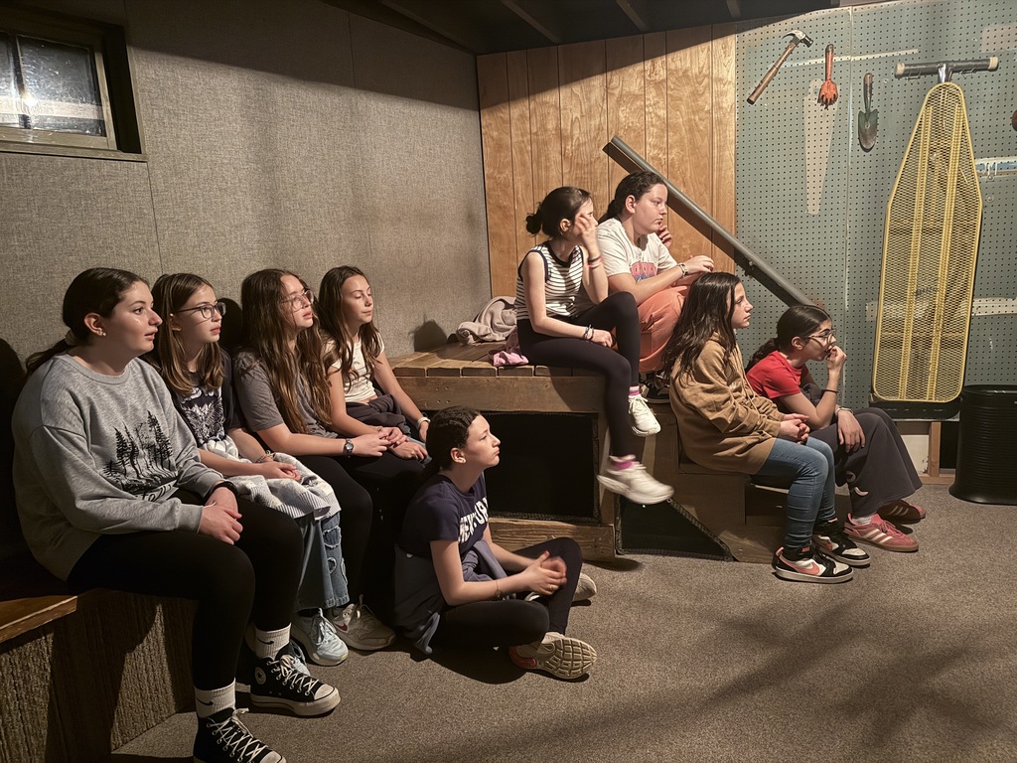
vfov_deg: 56.8
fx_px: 705
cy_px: 382
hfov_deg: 71.6
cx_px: 508
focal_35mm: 24
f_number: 1.78
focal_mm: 6.76
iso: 1600
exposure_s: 1/15
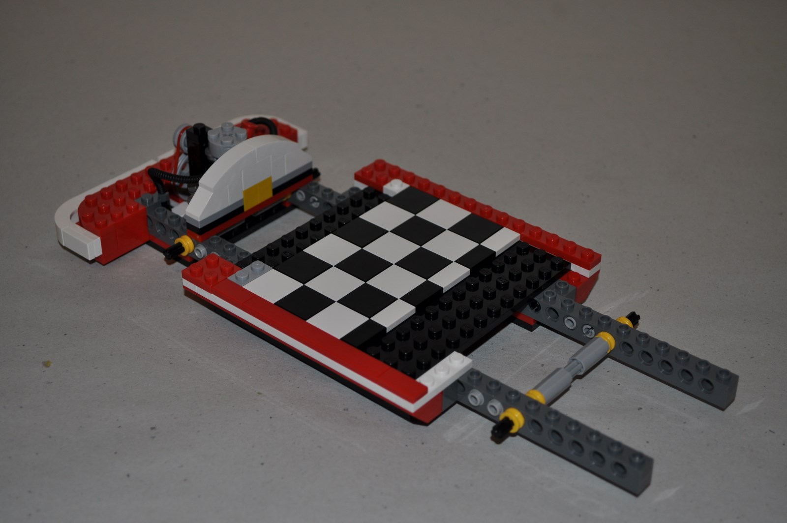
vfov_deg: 22.6
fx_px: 1310
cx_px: 394
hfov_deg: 33.4
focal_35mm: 60
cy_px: 262
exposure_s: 1/30
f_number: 5.6
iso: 200
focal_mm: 40
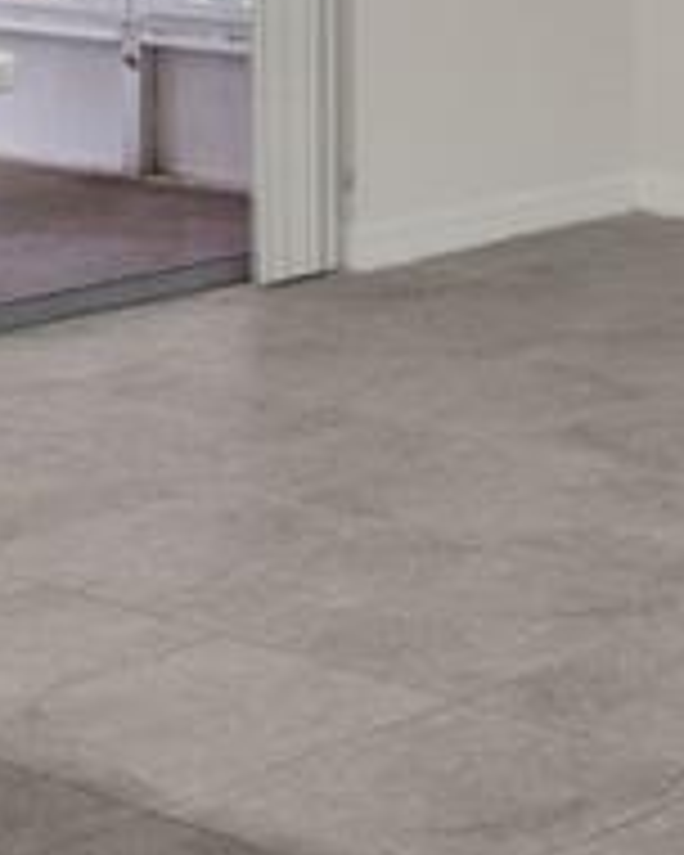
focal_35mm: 116
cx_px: 1202
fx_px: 2935
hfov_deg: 12.3
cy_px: -266
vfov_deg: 15.7
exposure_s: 1/8
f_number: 8
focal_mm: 23
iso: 400
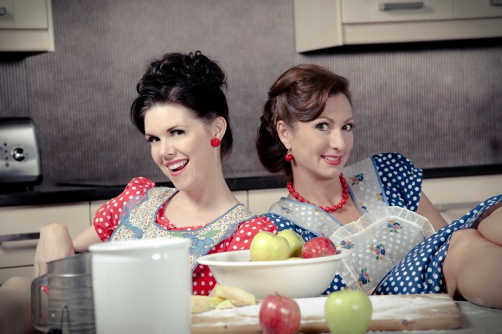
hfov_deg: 17.1
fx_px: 1672
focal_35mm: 120
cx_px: 251
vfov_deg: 11.4
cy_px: 167
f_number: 5
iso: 200
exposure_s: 1/200
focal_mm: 120
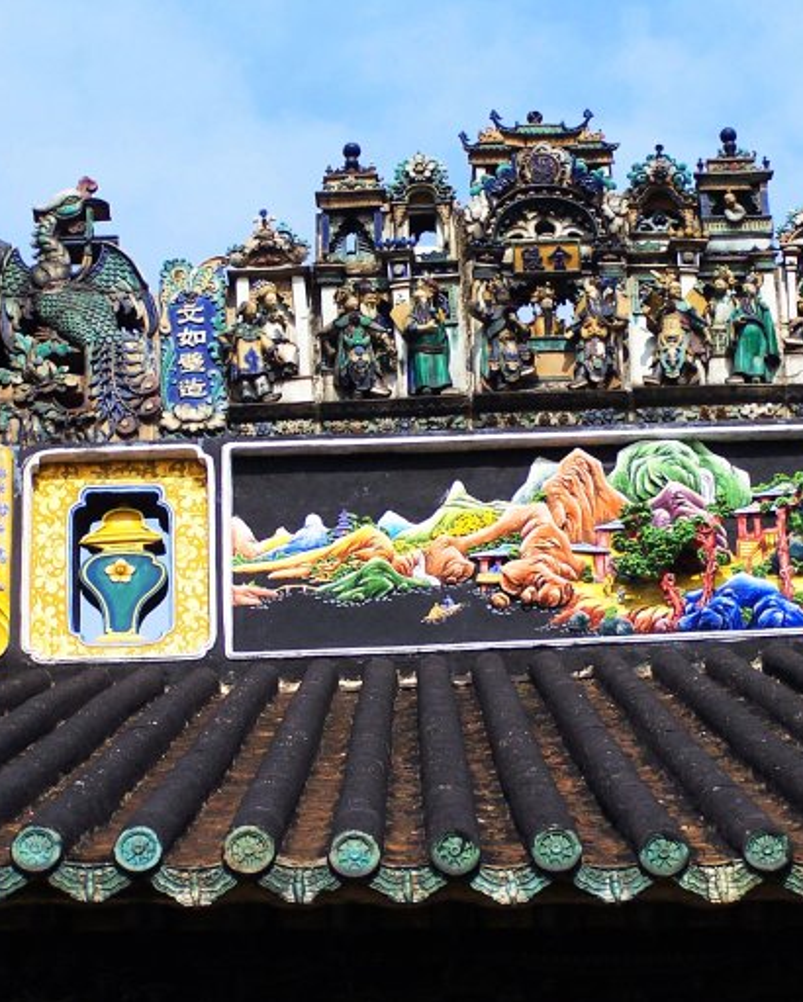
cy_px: 502
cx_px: 591
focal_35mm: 138
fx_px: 4097
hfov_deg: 11.2
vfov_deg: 14.0
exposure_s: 1/1000
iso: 80
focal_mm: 17.5
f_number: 3.2
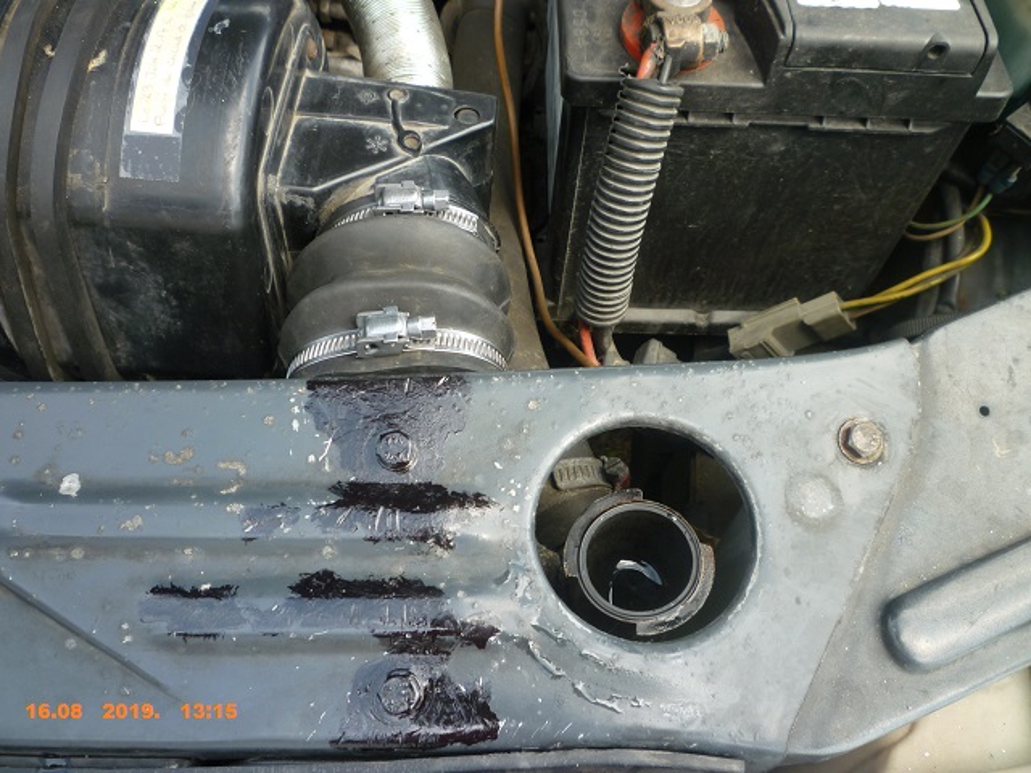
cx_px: 516
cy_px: 386
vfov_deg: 48.2
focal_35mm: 29
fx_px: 864
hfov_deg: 61.7
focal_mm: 5.2
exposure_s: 1/100
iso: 80
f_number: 3.3
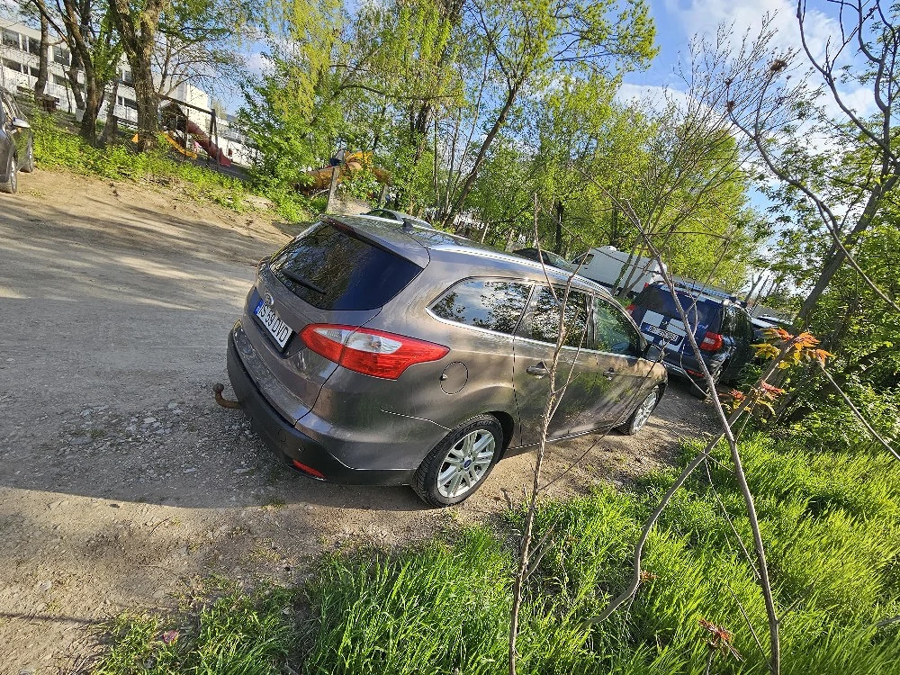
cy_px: 338
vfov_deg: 89.9
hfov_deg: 106.2
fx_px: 338
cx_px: 450
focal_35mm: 13
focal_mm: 2.2
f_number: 2.2
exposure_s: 1/909
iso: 50
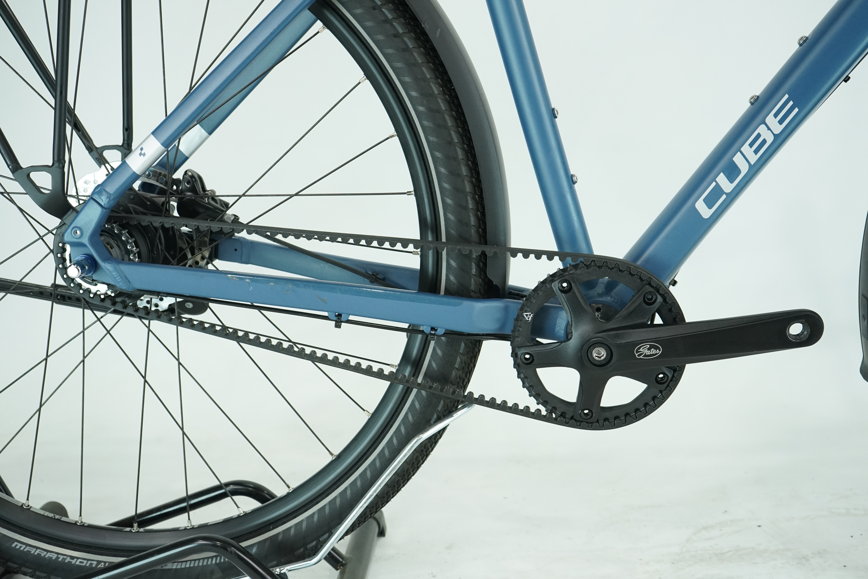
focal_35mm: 42
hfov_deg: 46.4
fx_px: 1013
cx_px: 434
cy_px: 290
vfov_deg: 31.9
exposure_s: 1/200
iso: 1600
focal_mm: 42
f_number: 5.6
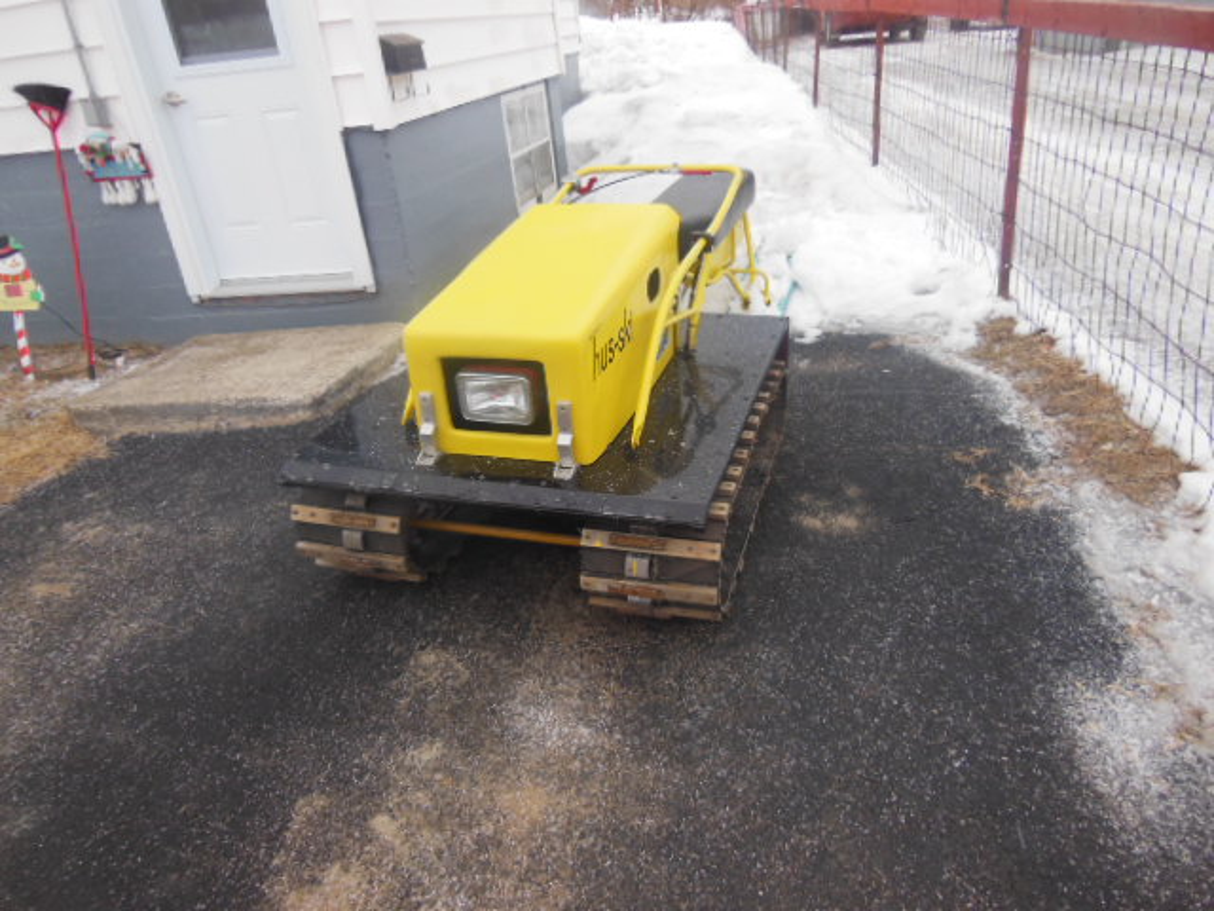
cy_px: 456
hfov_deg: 69.4
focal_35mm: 25
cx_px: 607
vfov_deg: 54.9
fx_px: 877
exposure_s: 1/60
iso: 125
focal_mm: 4.5
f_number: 3.5
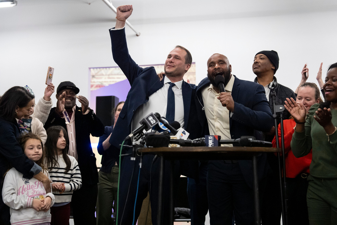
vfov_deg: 29.9
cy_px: 112
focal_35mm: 45
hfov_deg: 43.6
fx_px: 421
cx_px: 168
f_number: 2.8
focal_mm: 45
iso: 6400
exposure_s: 1/800
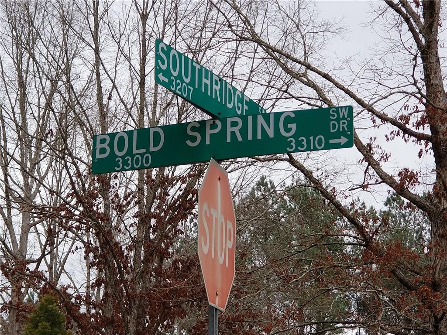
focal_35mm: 52
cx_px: 224
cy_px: 168
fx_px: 671
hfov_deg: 36.8
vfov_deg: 28.0
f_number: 2.4
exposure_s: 1/202
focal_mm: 6
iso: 25
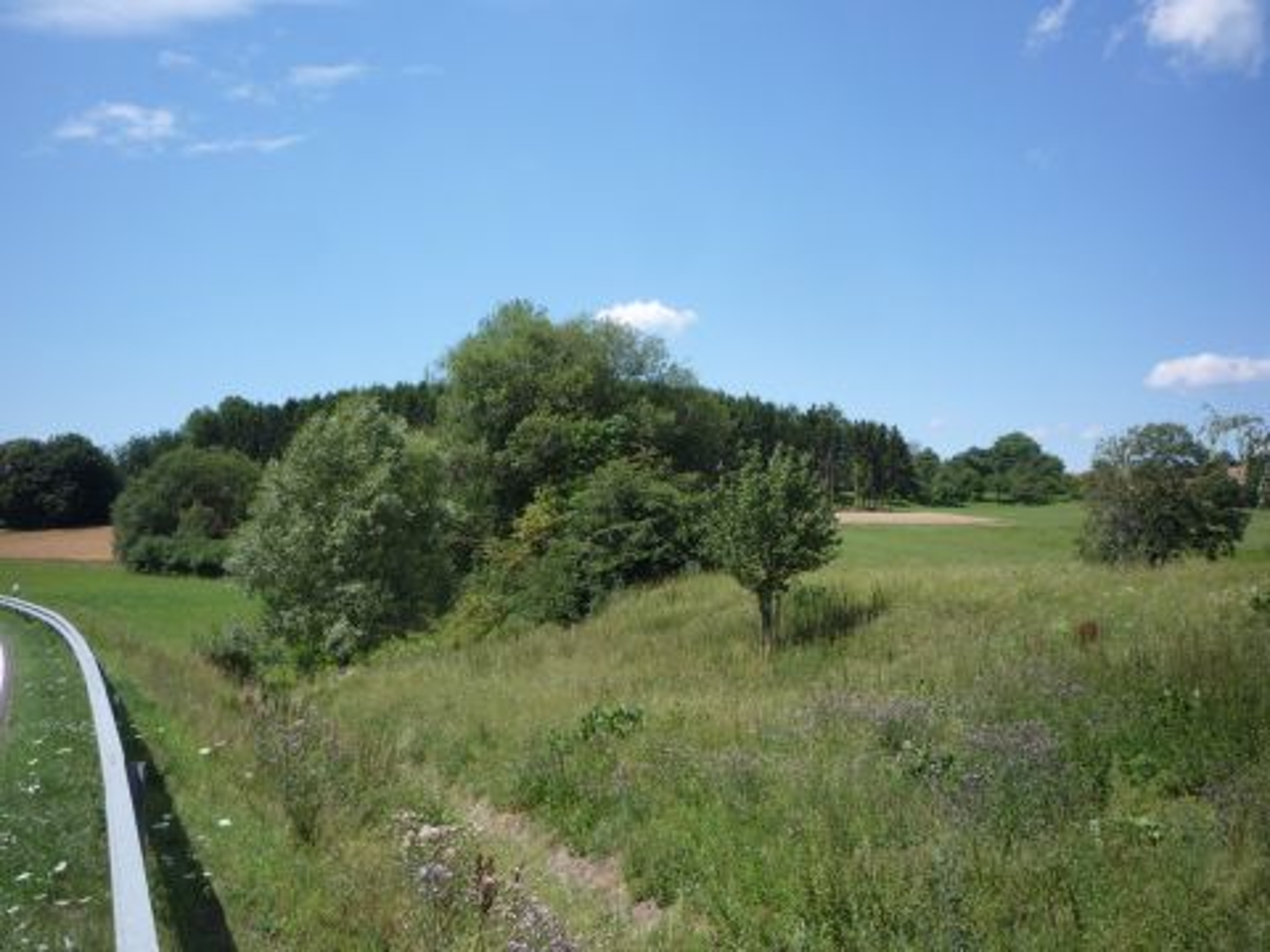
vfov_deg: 44.2
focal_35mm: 32
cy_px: 476
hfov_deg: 56.8
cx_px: 635
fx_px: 1174
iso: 100
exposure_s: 1/400
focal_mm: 5.2
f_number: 5
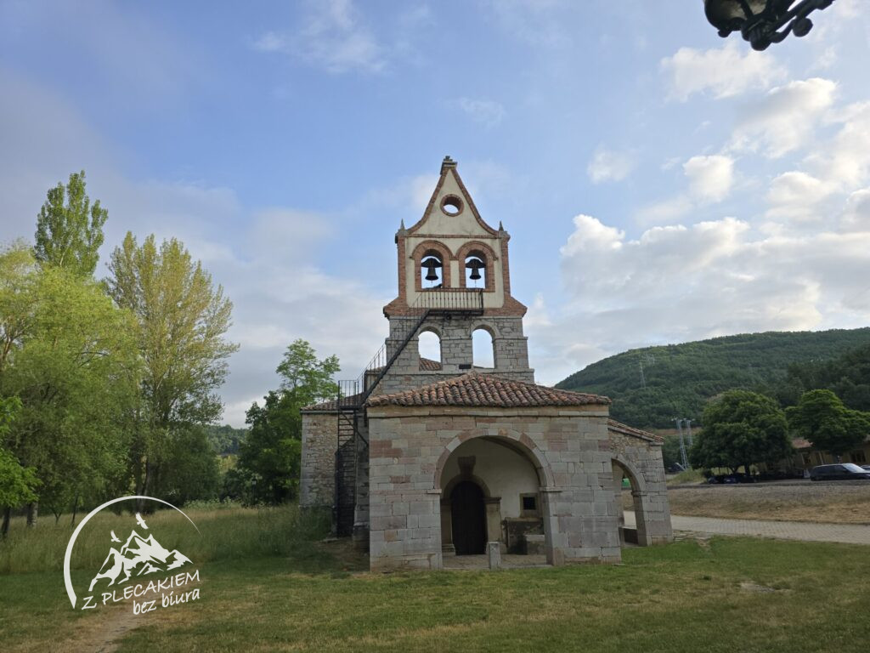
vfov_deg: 58.9
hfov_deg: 73.9
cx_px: 435
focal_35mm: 23
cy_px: 326
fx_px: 578
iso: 12
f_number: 1.7
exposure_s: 1/531
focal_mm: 6.3
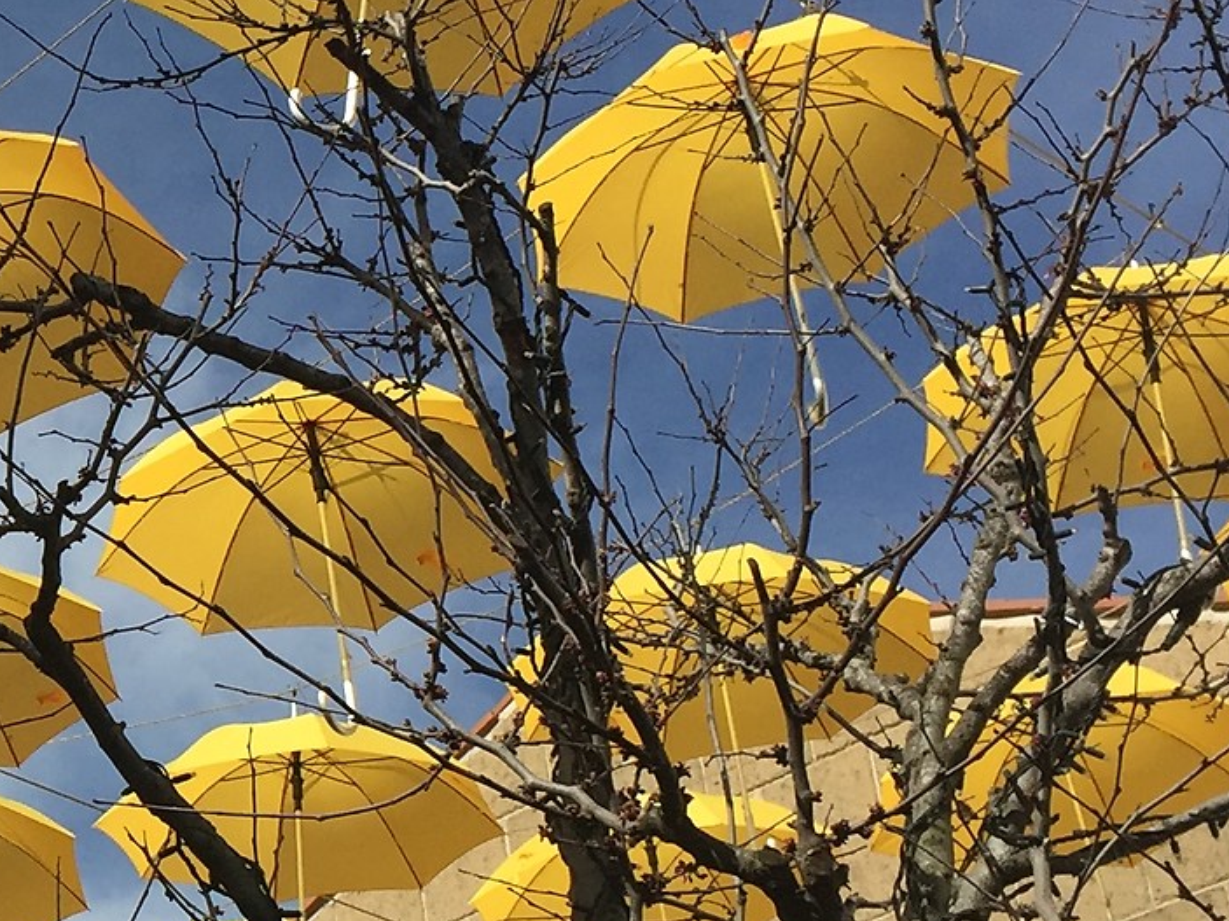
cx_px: -320
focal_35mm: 99
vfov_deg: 14.9
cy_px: 528
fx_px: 3514
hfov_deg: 18.6
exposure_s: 1/3049
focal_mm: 4.15
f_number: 2.2
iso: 32
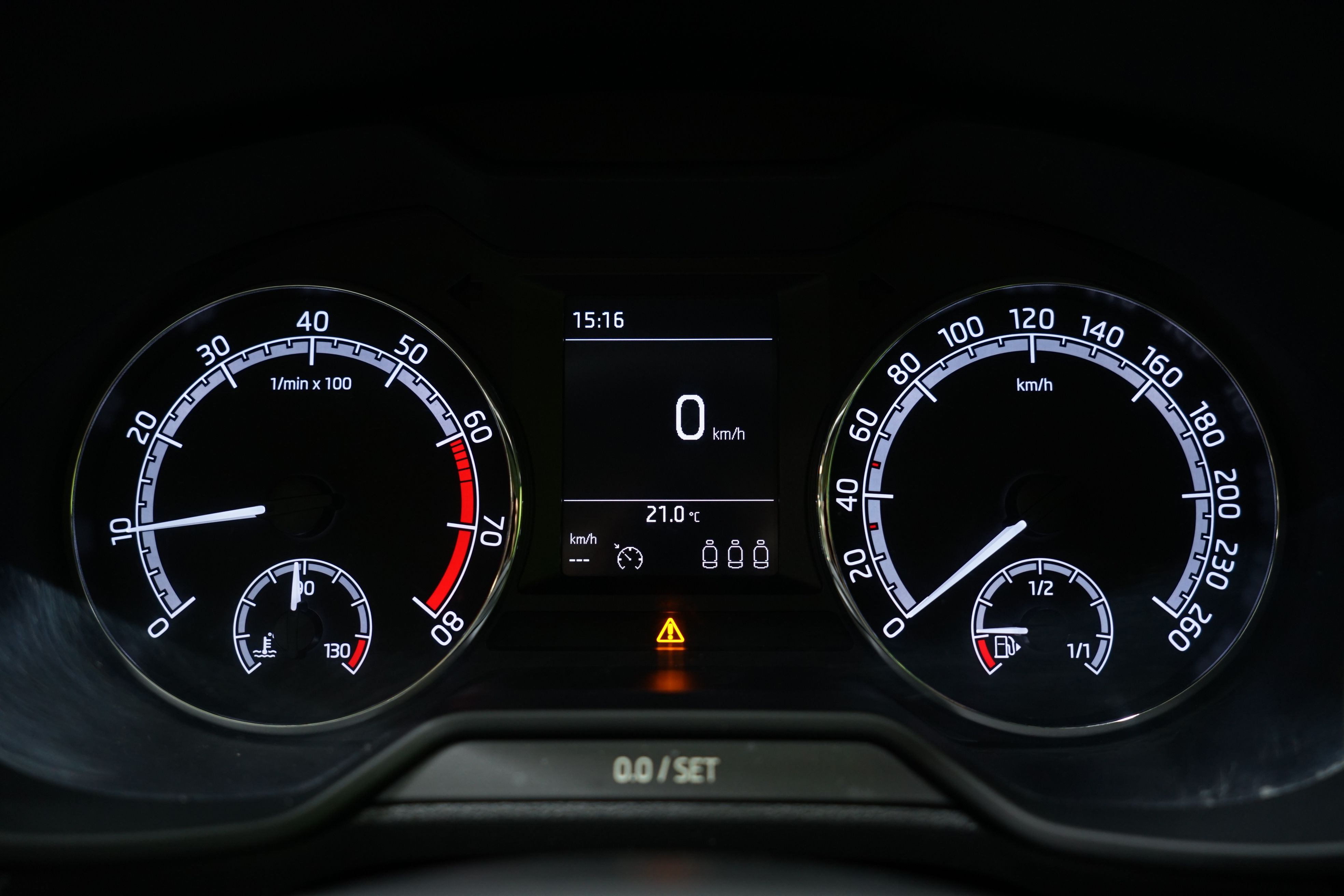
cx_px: 672
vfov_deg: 43.6
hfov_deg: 61.9
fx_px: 1120
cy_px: 448
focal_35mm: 30
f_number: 4.5
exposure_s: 1/20
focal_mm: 30
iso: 800
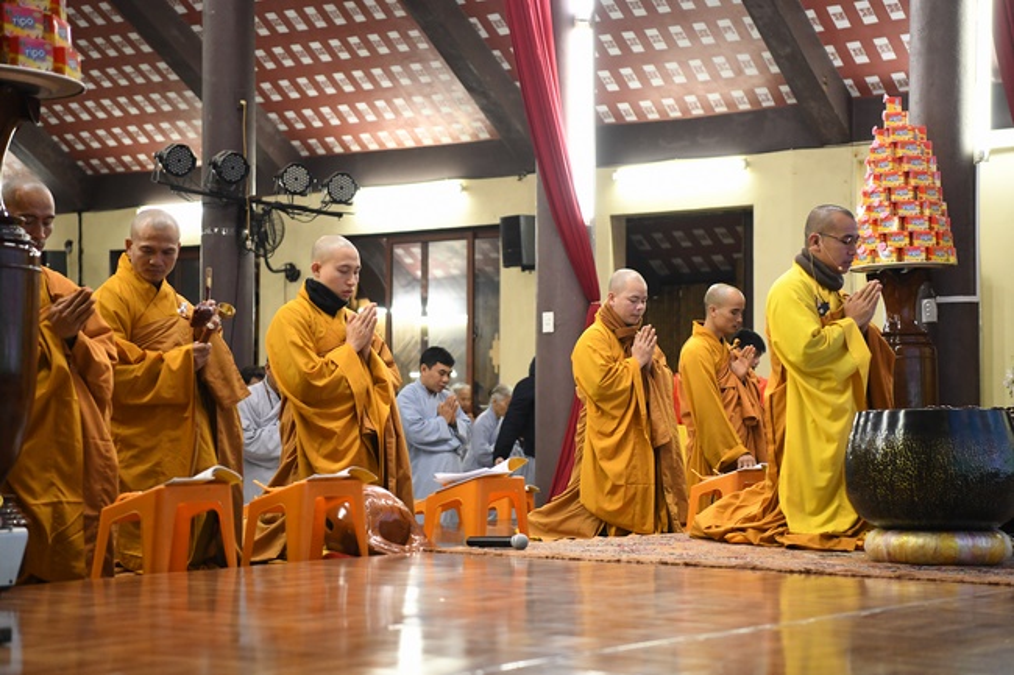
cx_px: 507
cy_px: 338
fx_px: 1971
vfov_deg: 19.4
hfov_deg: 28.9
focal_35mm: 70
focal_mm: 70
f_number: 2.8
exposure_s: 1/200
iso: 4000
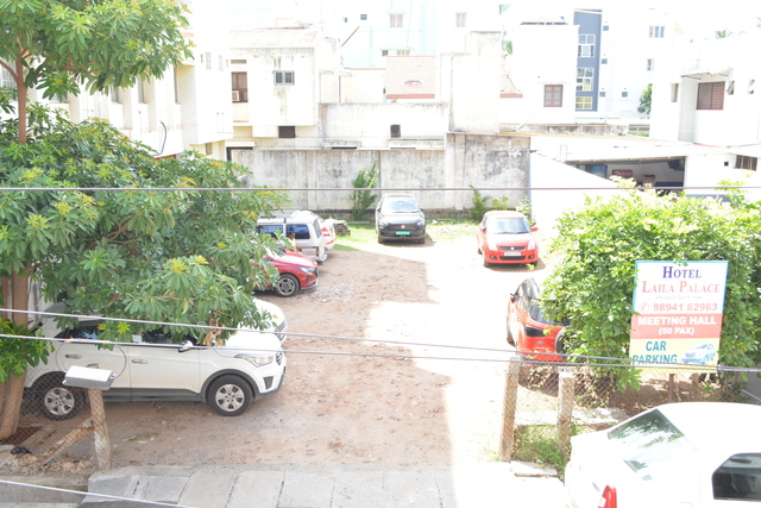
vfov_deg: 36.9
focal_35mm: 36
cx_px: 380
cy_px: 254
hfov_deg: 53.1
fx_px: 761
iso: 640
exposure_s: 1/200
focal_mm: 24
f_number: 7.1
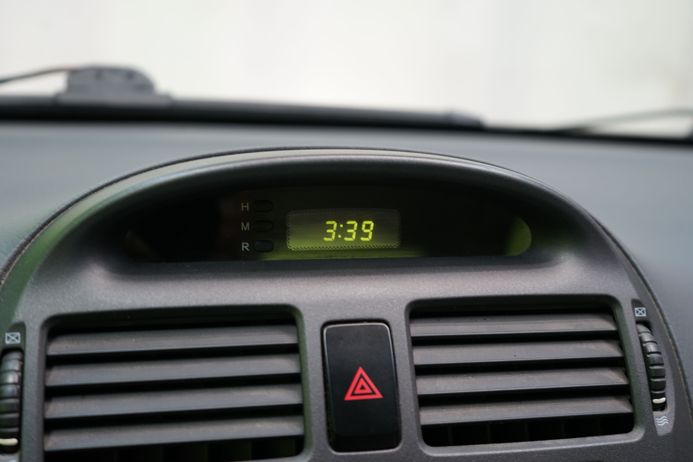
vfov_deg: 32.6
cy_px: 231
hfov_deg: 47.4
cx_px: 346
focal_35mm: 41
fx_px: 789
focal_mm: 41
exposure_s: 1/30
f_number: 4.5
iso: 500
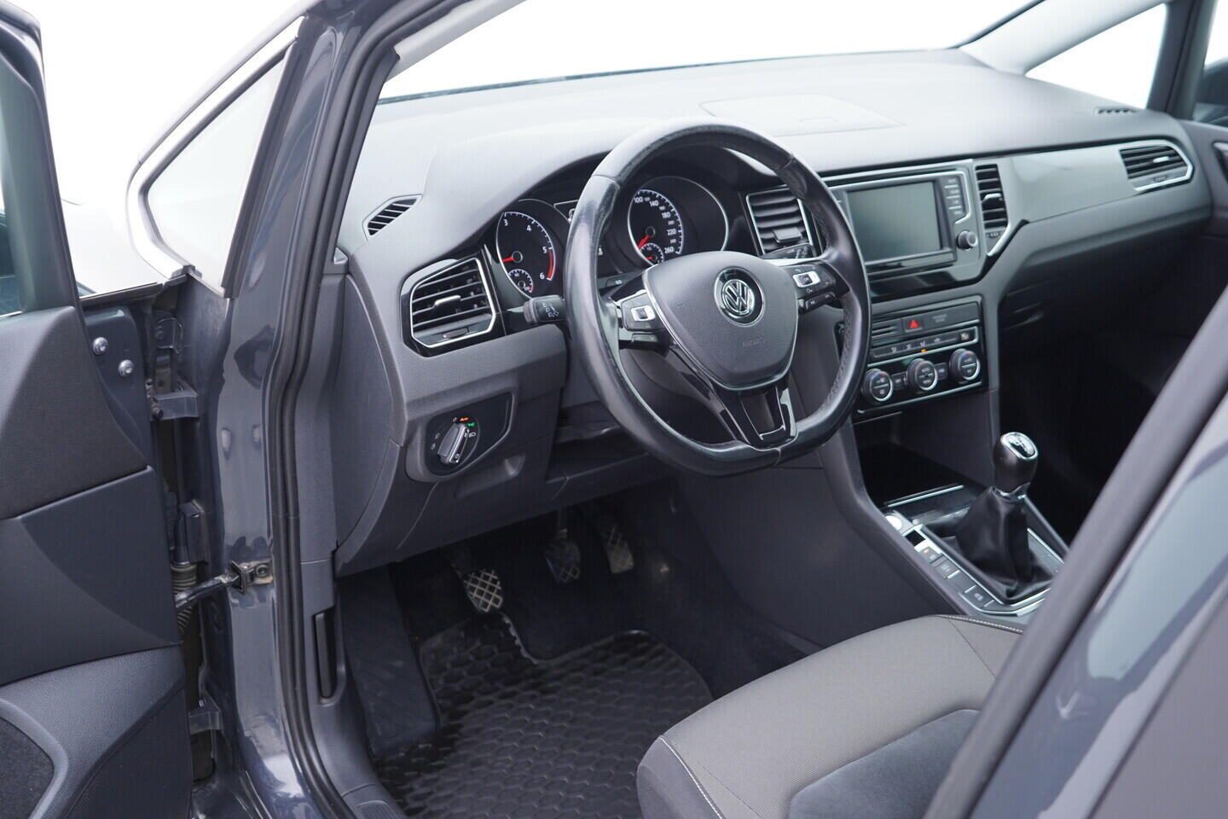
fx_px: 1228
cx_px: 614
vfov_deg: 36.9
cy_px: 410
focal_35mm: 36
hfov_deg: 53.1
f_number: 2.8
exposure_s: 1/40
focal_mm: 24
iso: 250
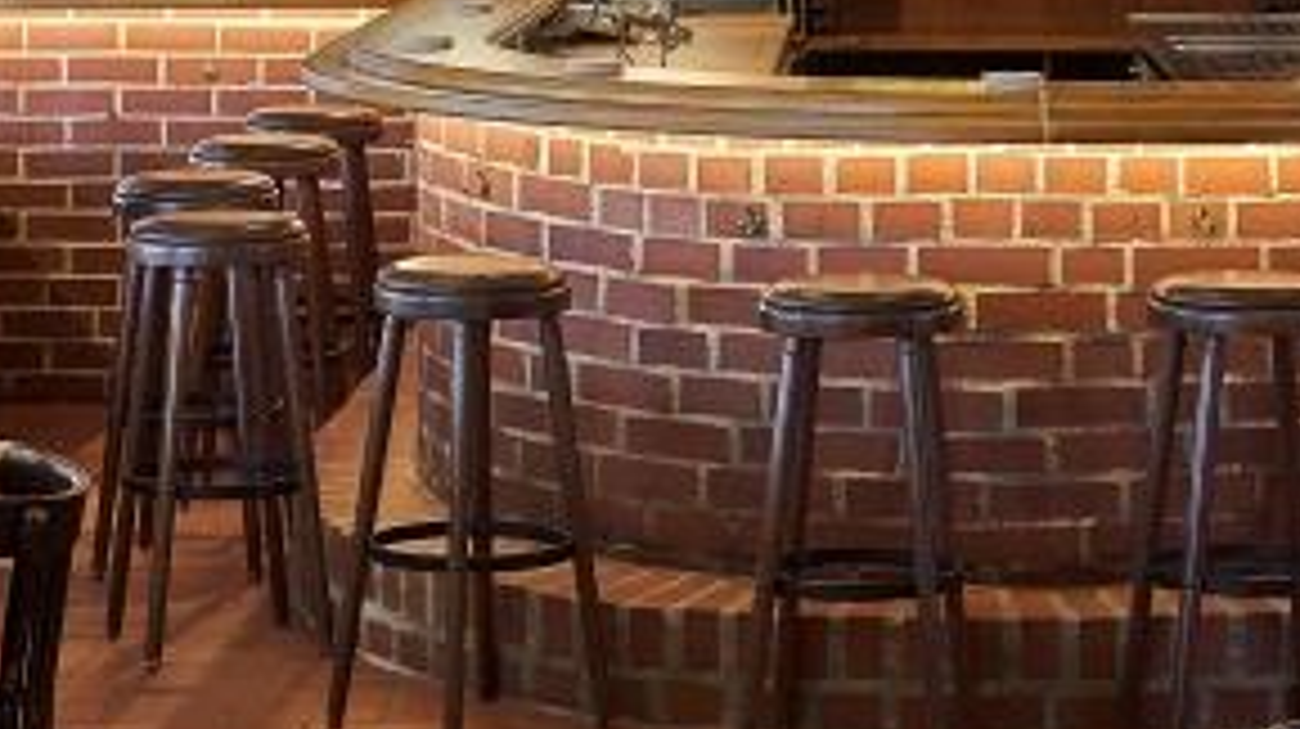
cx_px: 967
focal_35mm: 130
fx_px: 4477
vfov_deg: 9.1
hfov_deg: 16.4
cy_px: -268
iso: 500
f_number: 6.3
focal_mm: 35
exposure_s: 1/10
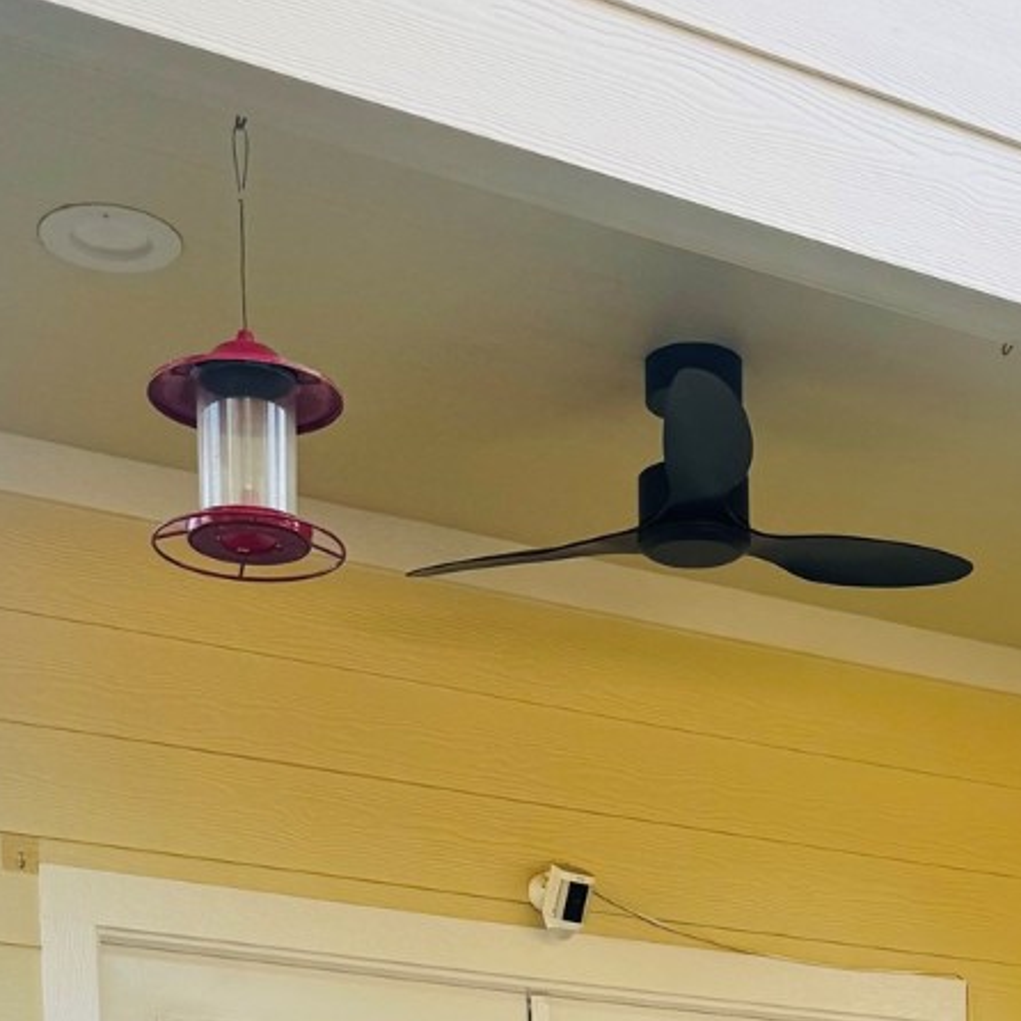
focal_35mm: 73
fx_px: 2436
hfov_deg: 23.5
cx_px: 751
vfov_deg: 19.9
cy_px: 1609
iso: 80
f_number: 1.78
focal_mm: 6.76
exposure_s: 1/419
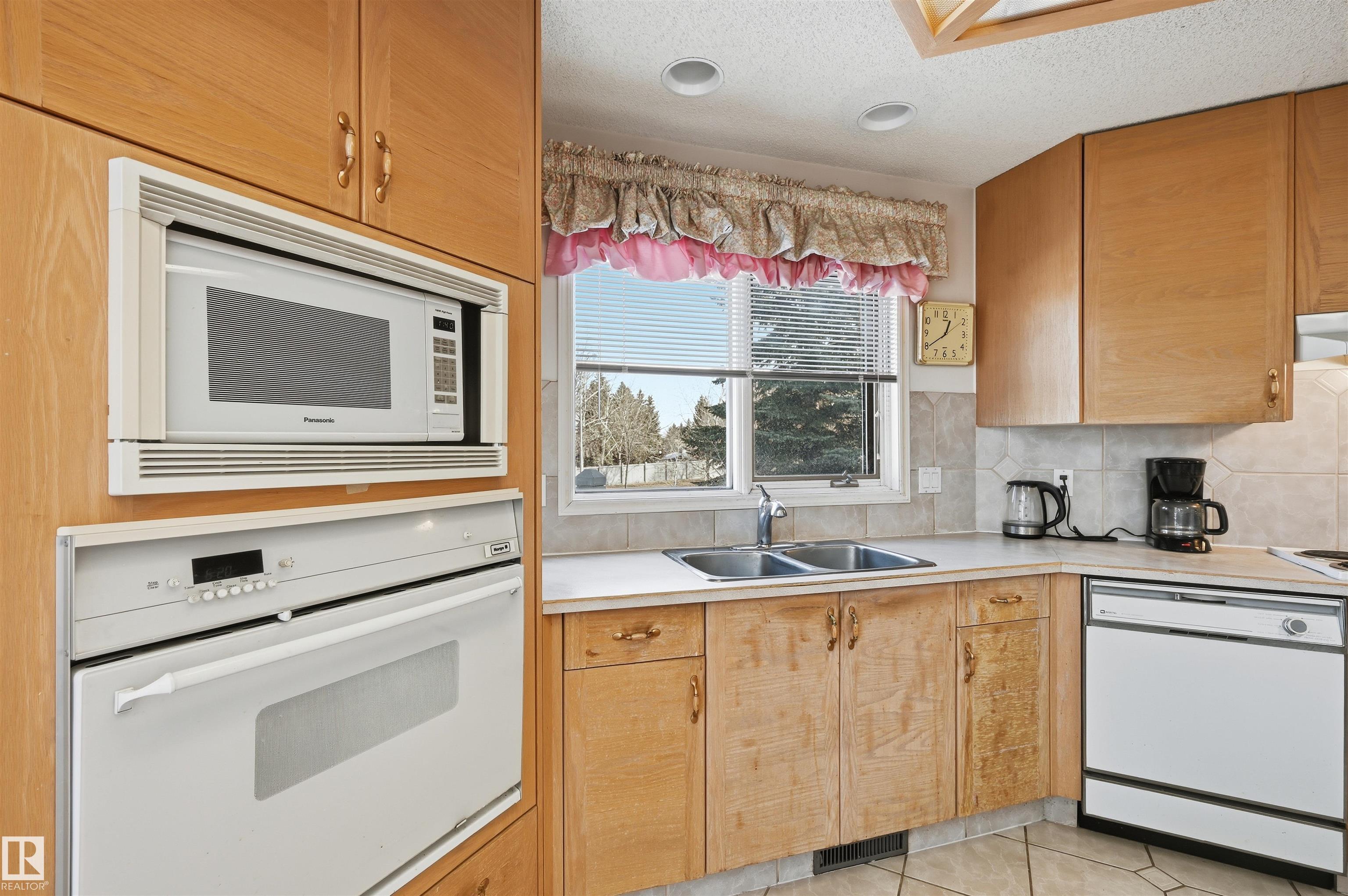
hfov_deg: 96.8
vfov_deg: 73.7
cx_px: 674
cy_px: 448
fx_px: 599
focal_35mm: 16
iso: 100
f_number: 8
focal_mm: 16
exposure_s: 1/100
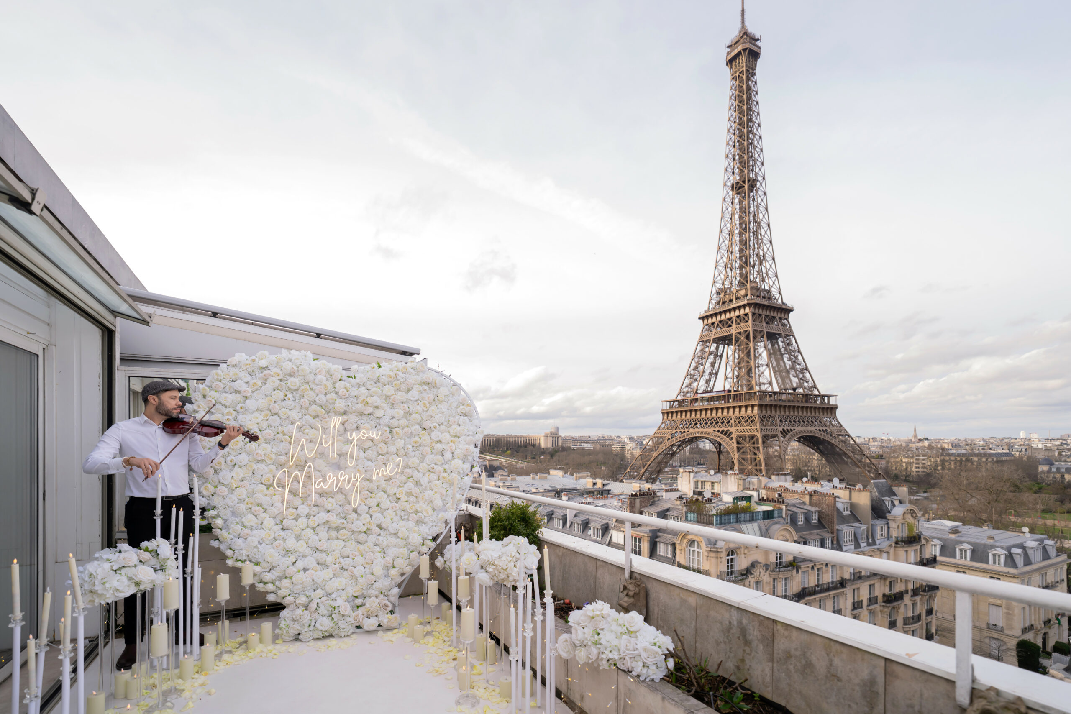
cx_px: 536
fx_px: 446
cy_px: 357
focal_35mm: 15
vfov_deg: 77.3
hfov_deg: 100.4
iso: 320
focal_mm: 15
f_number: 2.8
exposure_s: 1/640
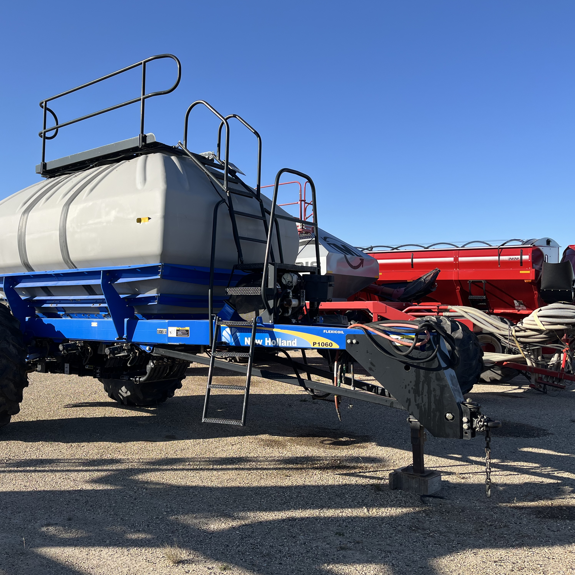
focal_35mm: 31
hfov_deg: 51.9
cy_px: 286
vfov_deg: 52.5
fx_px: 583
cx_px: 209
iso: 50
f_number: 1.6
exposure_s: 1/2632
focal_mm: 5.1
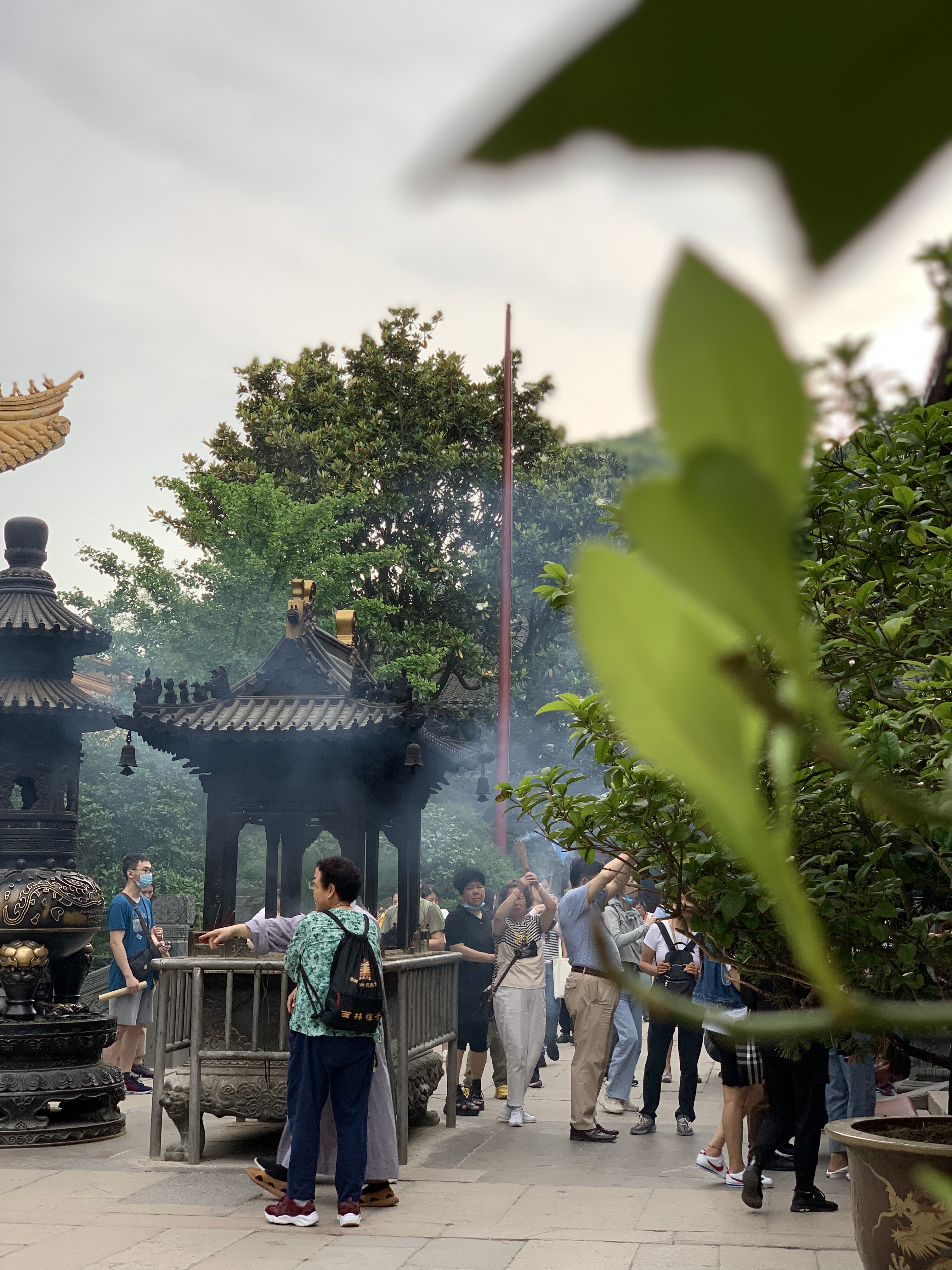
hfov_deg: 28.0
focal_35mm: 52
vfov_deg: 36.8
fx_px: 1907
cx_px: 476
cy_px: 635
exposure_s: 1/122
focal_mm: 6
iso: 25
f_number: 2.4
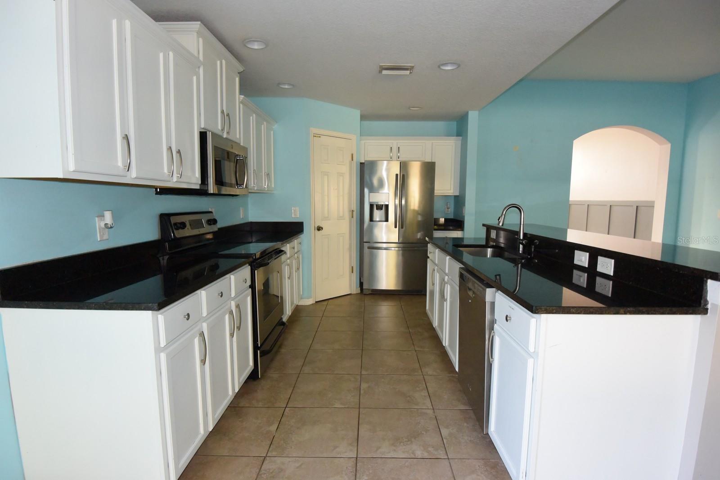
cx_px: 360
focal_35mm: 18
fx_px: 360
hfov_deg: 90.0
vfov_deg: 67.4
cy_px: 240
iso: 1400
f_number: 3.5
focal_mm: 6.7
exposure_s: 1/60
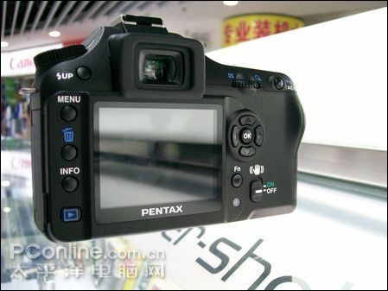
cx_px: 194
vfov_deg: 39.7
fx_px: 404
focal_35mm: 36
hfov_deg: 51.3
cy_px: 146
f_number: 2.7
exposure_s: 1/58.9
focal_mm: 6
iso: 200
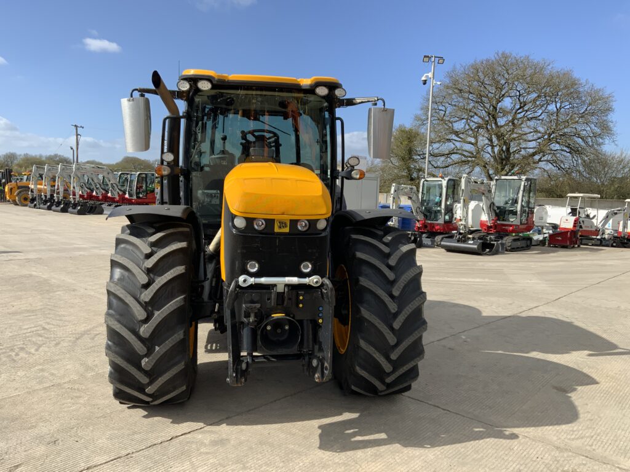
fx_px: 528
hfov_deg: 61.7
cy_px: 236
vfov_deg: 48.2
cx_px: 315
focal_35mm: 29
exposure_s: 1/1675
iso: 16
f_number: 1.8
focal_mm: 3
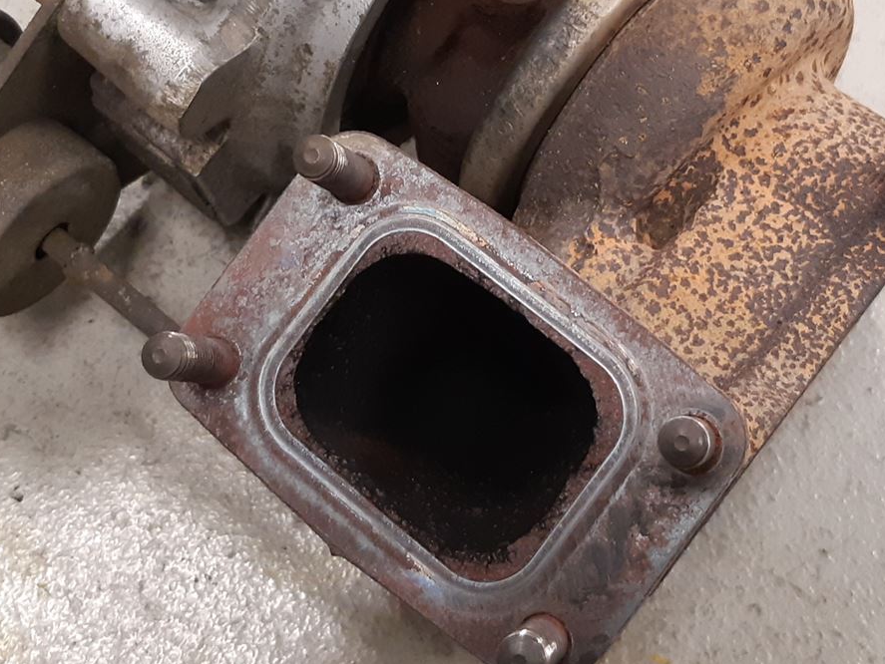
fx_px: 1535
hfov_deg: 32.2
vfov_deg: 24.1
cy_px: 142
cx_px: 435
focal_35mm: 60
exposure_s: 1/50
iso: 200
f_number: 1.7
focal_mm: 3.93
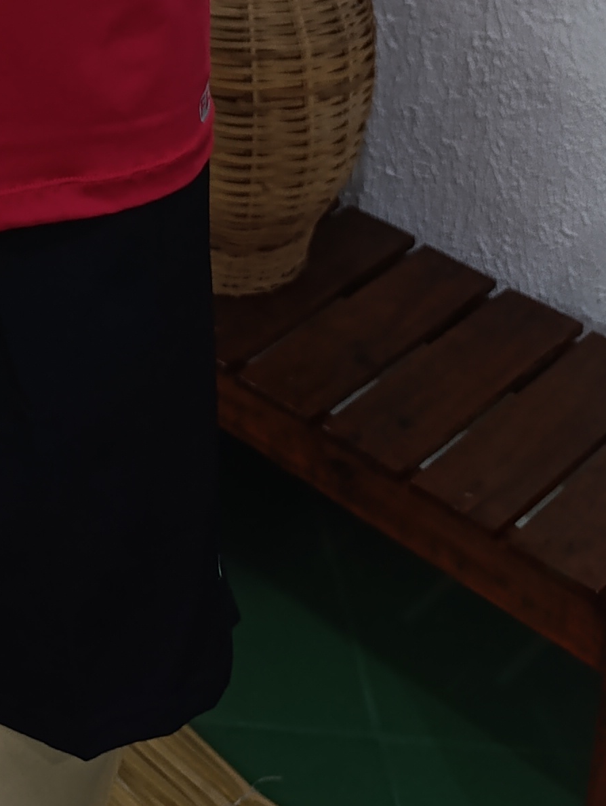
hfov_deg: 16.7
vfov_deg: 20.7
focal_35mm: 79
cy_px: -429
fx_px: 1840
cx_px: -356
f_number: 1.6
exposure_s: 1/60
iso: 1000
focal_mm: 6.14
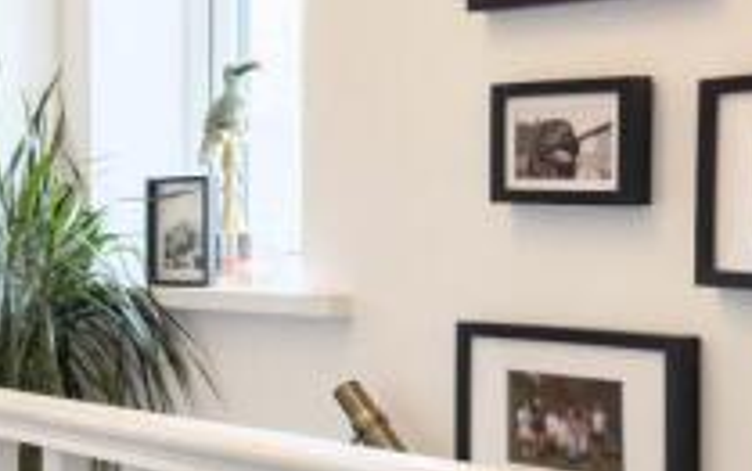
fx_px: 1456
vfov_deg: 18.4
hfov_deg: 25.1
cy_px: 293
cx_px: -225
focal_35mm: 71
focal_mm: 6.76
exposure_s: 1/100
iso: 100
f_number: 1.8
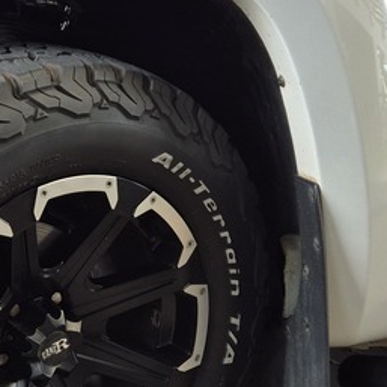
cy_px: 176
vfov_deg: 21.4
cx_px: -42
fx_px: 1025
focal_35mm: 81
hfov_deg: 20.4
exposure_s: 1/180
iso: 50
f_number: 1.8
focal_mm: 5.4
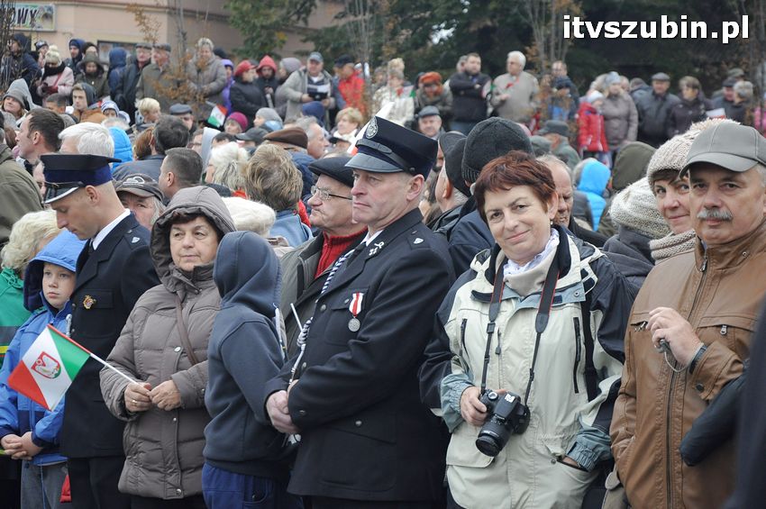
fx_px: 2551
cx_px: 383
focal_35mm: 120
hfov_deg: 17.1
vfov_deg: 11.4
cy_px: 254
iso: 800
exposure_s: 1/250
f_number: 5.3
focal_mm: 80
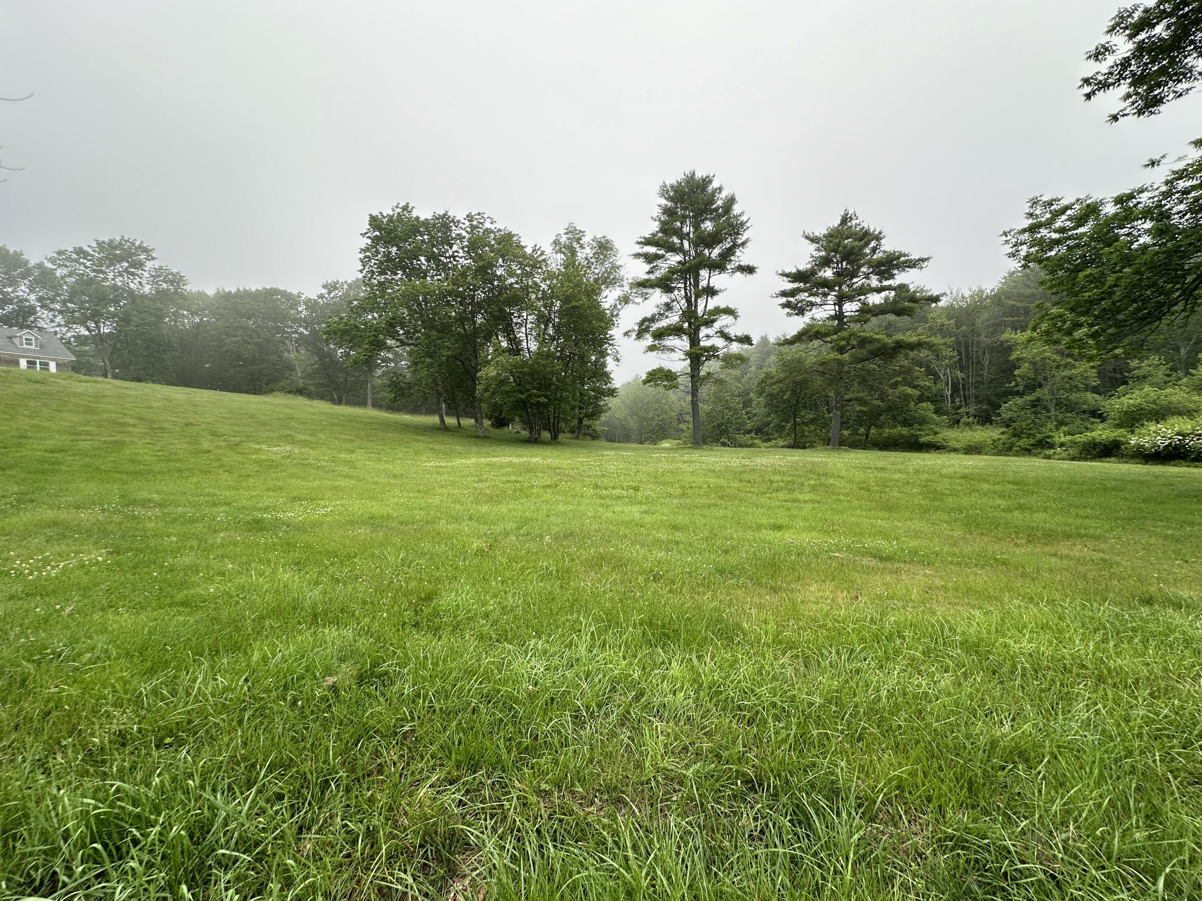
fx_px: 486
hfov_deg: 102.1
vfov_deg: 85.7
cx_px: 601
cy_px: 450
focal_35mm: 14
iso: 40
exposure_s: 1/212
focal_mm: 2.22
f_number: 2.2
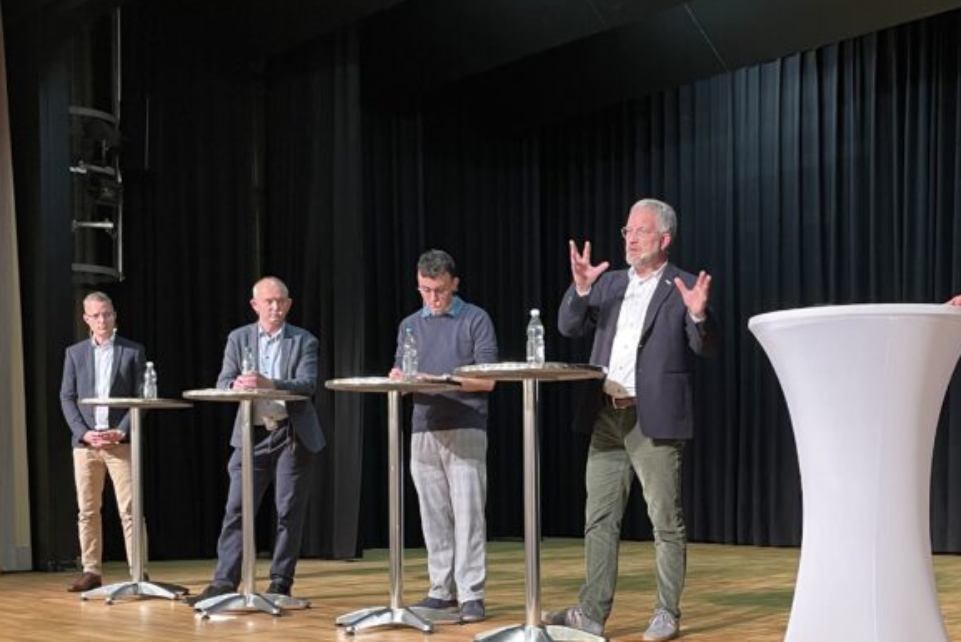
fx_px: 1282
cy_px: 499
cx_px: 591
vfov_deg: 27.6
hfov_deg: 40.9
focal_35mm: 48
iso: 160
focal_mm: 4.2
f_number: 1.6
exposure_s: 1/50
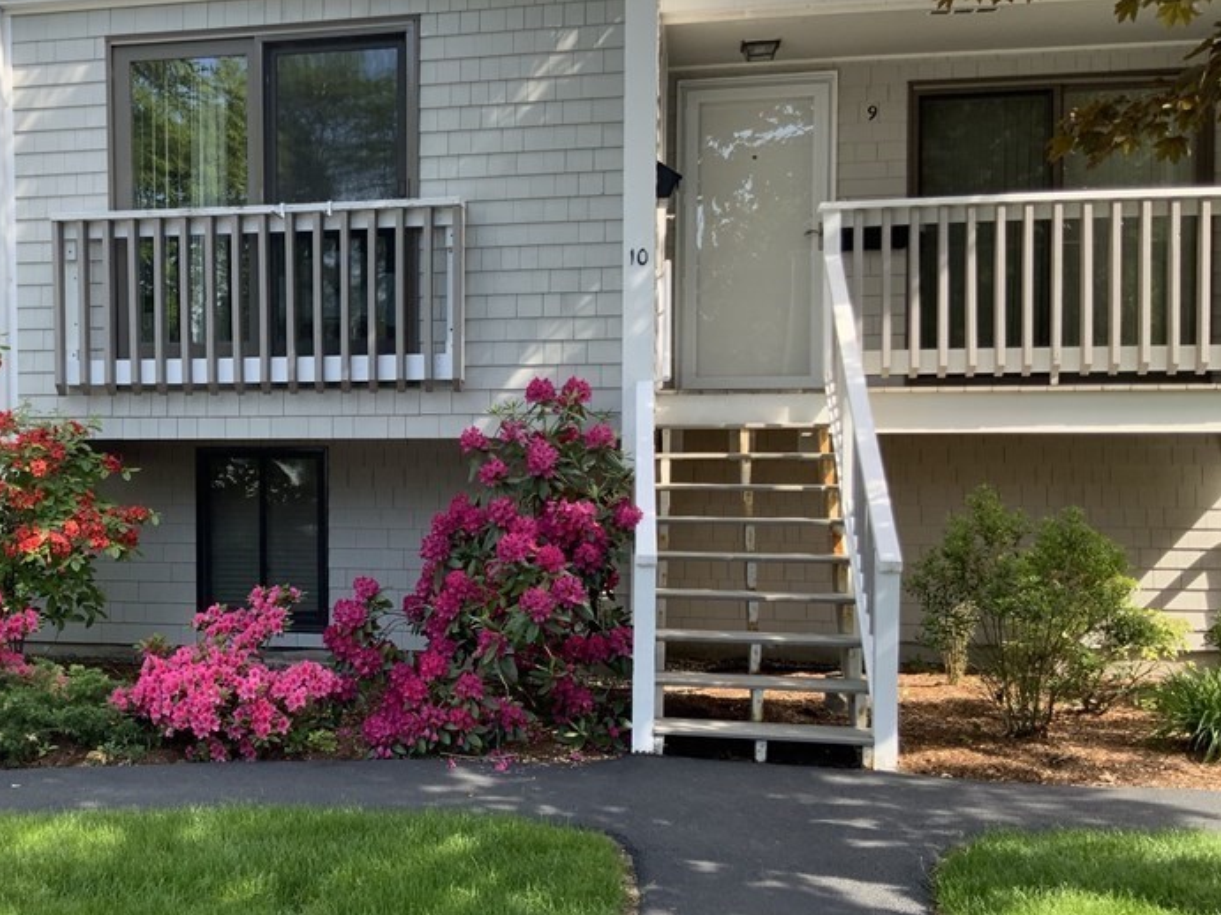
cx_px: 323
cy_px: 477
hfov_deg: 42.7
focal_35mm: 43
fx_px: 1516
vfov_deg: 33.6
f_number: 1.8
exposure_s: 1/316
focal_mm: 3
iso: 16
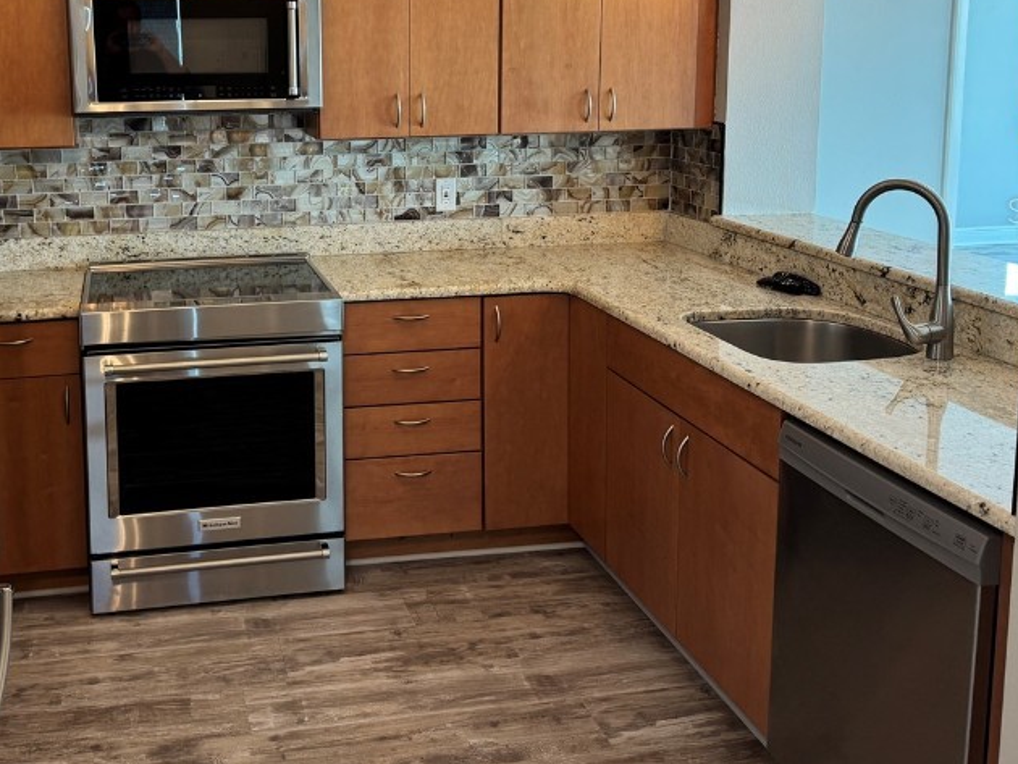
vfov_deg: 36.2
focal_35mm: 39
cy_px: 210
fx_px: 1147
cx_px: 333
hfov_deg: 47.0
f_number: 1.78
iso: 100
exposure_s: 1/60
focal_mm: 6.76
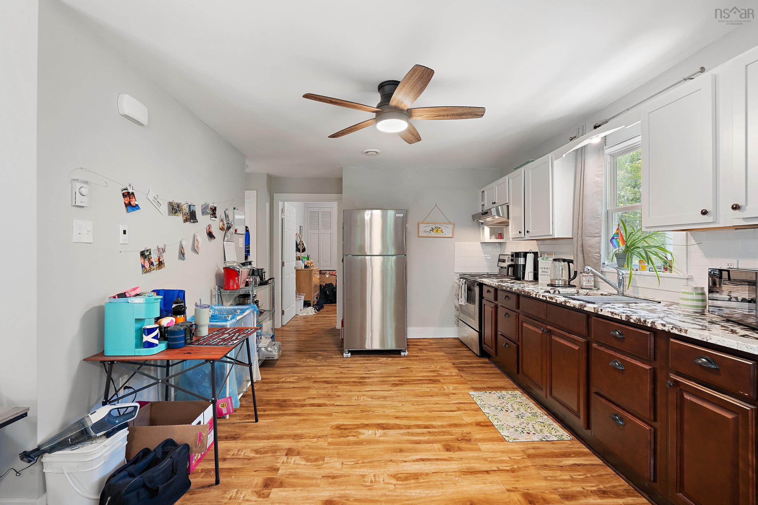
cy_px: 252
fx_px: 337
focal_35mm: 16
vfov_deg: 73.7
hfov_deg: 96.7
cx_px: 379
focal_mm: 16
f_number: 9
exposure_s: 3.2
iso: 250
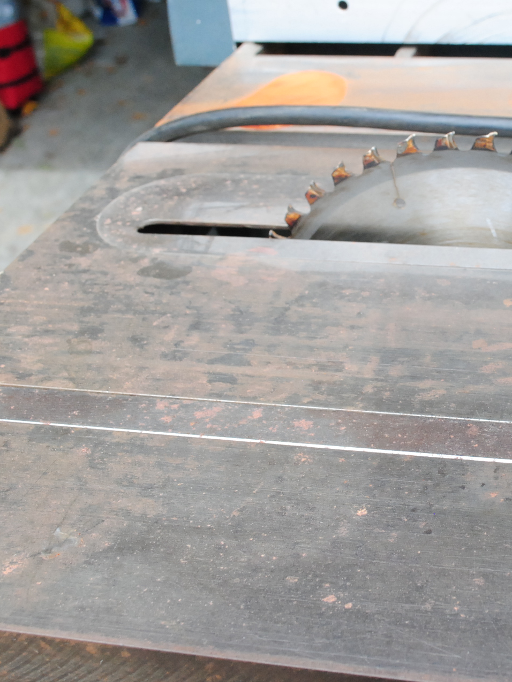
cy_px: 337
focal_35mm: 57
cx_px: 461
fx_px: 1124
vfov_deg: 33.8
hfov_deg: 24.9
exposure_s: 1/200
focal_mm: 26
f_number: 8
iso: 800
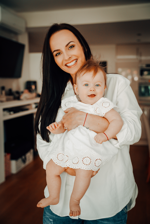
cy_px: 112
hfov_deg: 31.1
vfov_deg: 45.2
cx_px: 75
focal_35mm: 43
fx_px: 270
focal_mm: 43.2
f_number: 2.8
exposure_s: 1/160
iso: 1250
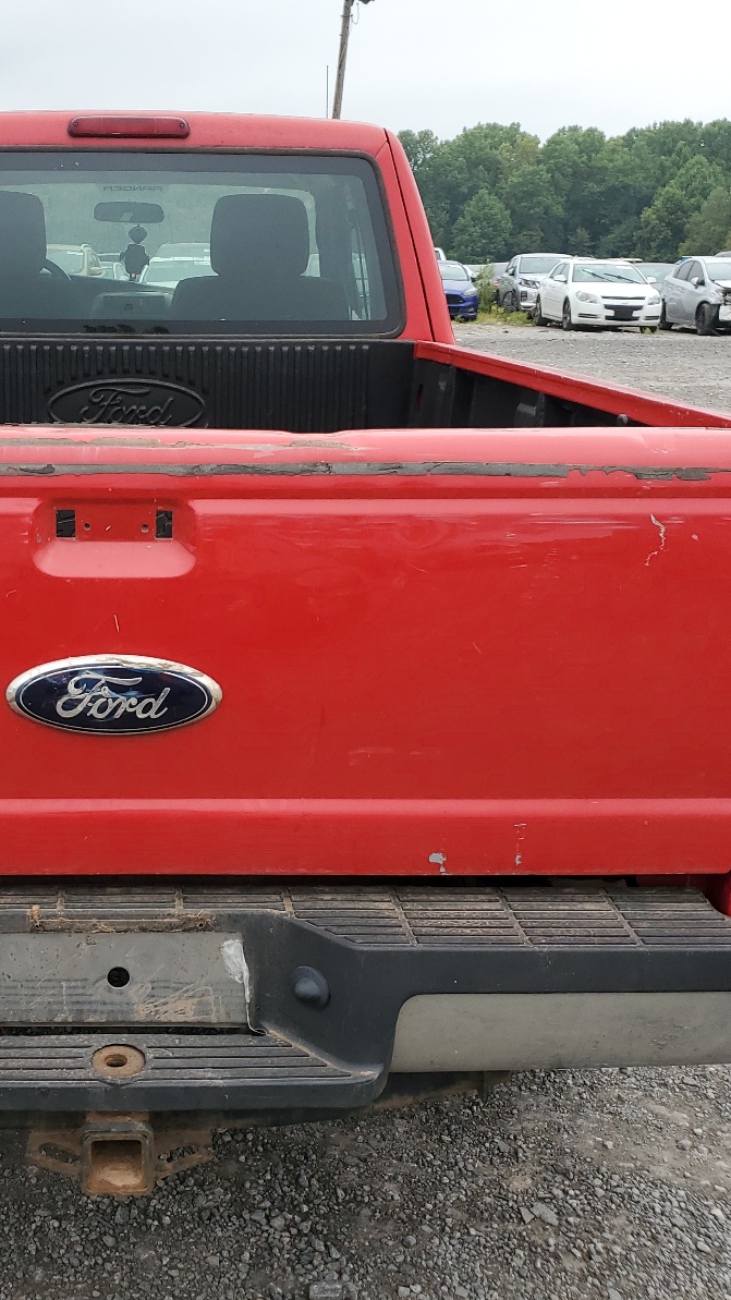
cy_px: 653
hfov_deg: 30.5
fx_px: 1310
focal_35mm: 38
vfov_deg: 52.8
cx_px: 155
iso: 50
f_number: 1.5
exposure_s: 1/312
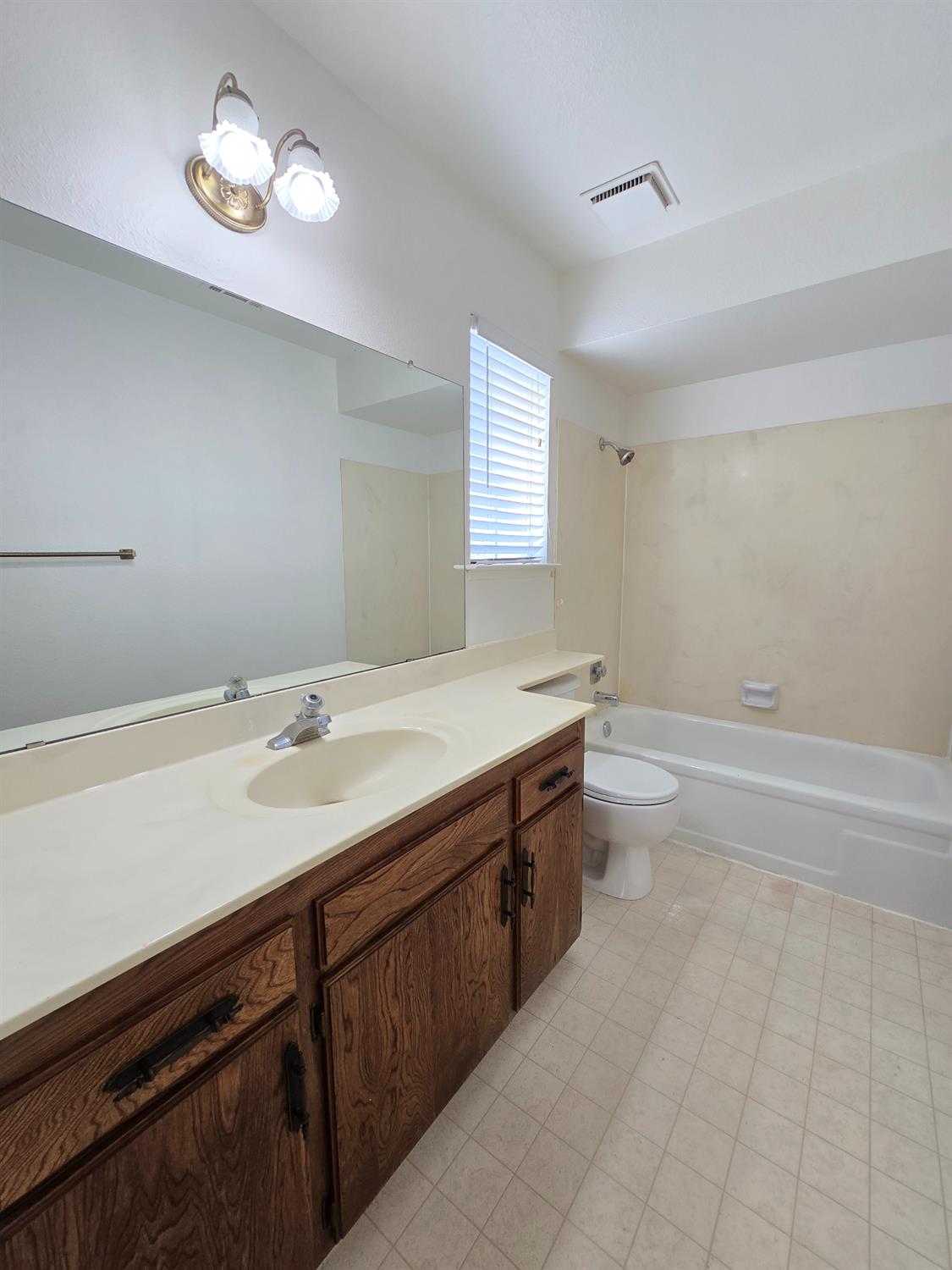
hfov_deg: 89.9
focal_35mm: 13
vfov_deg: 106.2
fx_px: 477
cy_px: 635
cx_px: 476
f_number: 2.2
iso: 64
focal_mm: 2.2
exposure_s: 1/60
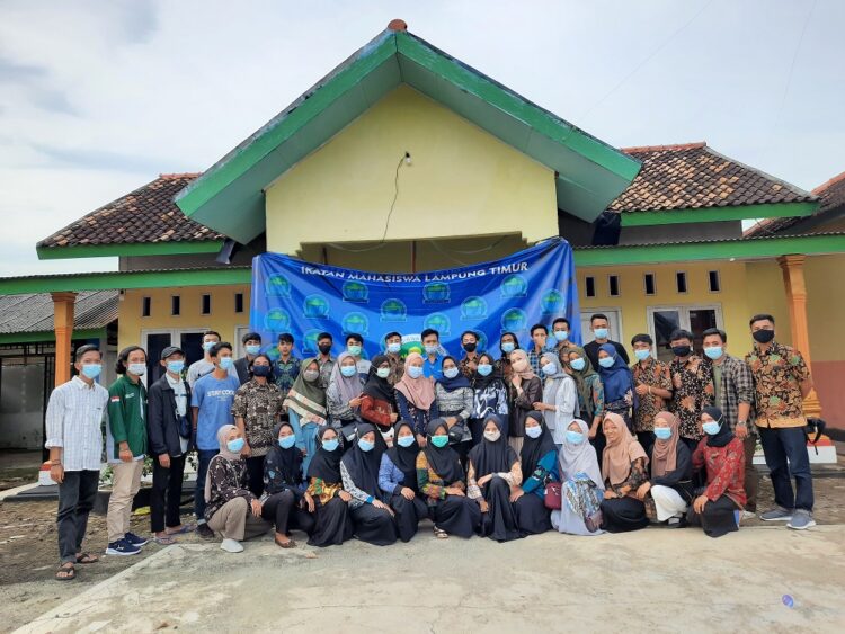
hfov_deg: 69.4
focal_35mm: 25
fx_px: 610
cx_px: 422
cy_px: 317
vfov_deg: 54.9
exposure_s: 1/350
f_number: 2
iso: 32
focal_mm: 4.6
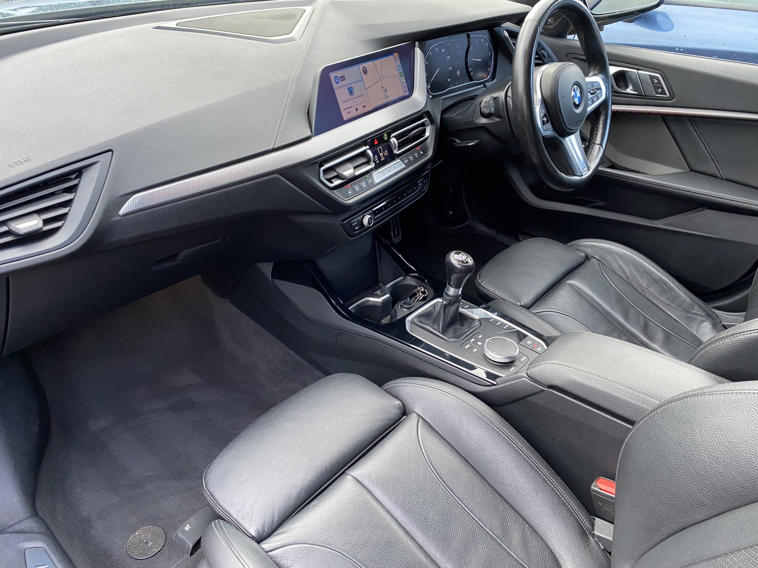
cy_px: 284
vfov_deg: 53.1
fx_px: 569
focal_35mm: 26
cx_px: 379
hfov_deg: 67.3
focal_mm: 4.25
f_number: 1.8
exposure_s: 1/60
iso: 160
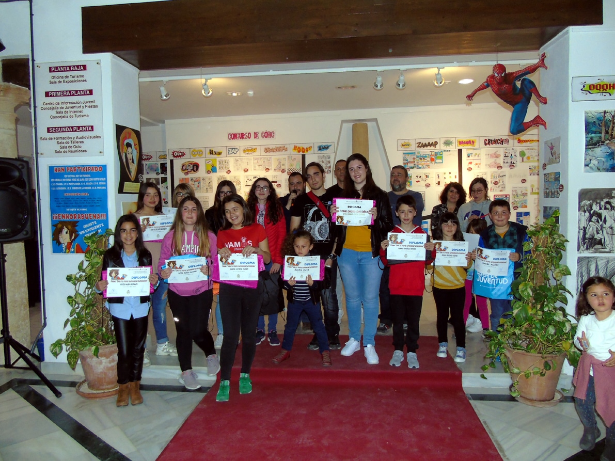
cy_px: 230
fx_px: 444
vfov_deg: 54.9
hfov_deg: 69.4
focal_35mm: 25
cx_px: 308
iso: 200
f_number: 3.4
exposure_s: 1/30
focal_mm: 4.4
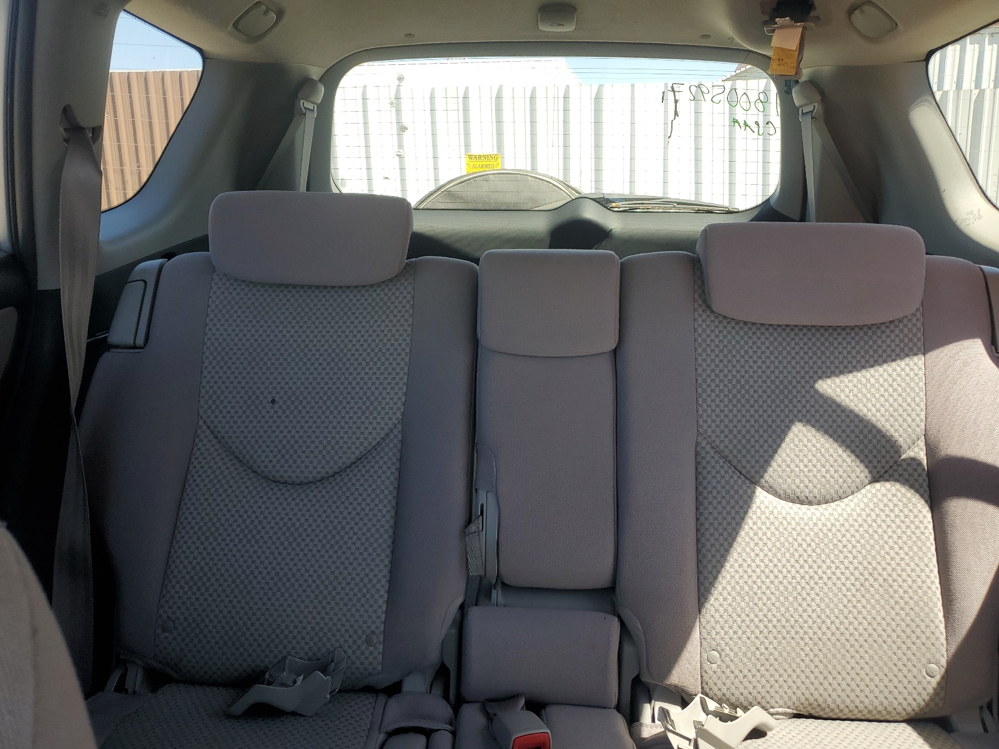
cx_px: 500
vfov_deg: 53.1
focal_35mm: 26
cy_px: 374
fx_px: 750
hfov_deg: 67.3
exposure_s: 1/256
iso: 50
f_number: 1.5
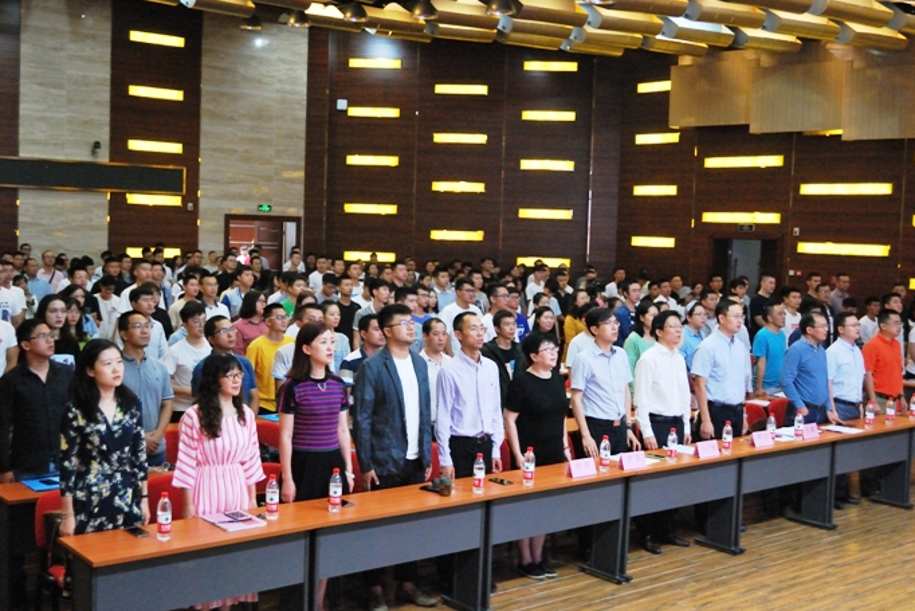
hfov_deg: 45.4
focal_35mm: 43
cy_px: 311
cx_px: 460
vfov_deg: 31.2
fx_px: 1093
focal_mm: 28
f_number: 4.5
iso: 1600
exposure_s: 1/30
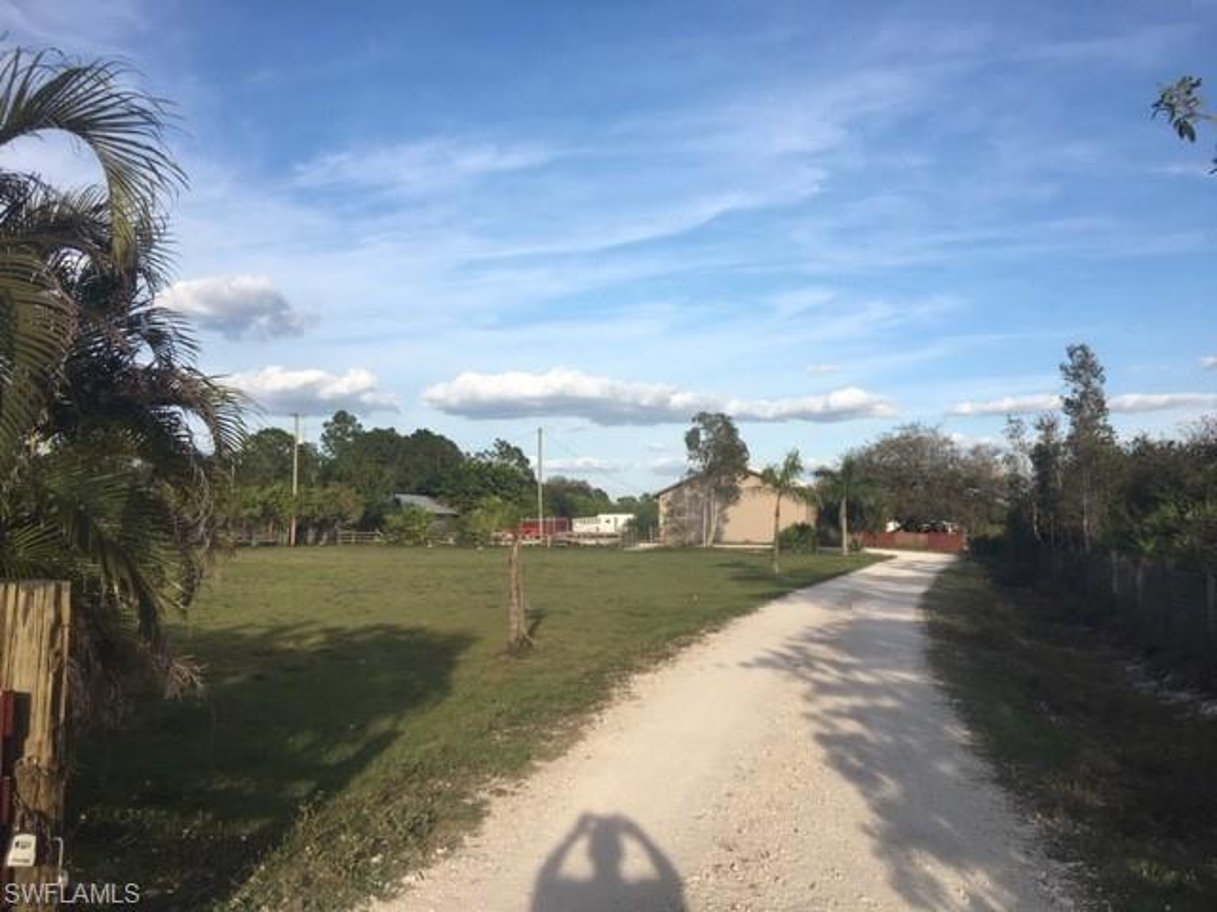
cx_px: 608
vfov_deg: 48.2
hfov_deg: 61.7
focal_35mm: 29
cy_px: 456
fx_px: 1020
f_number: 2.2
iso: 25
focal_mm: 4.15
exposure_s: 1/1374
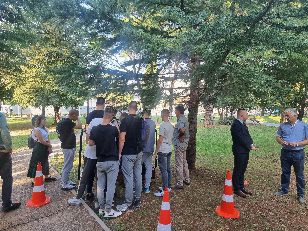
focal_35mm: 24
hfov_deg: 71.6
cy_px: 116
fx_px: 214
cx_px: 154
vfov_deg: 56.8
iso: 64
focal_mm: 6.7
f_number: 1.8
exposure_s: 1/100
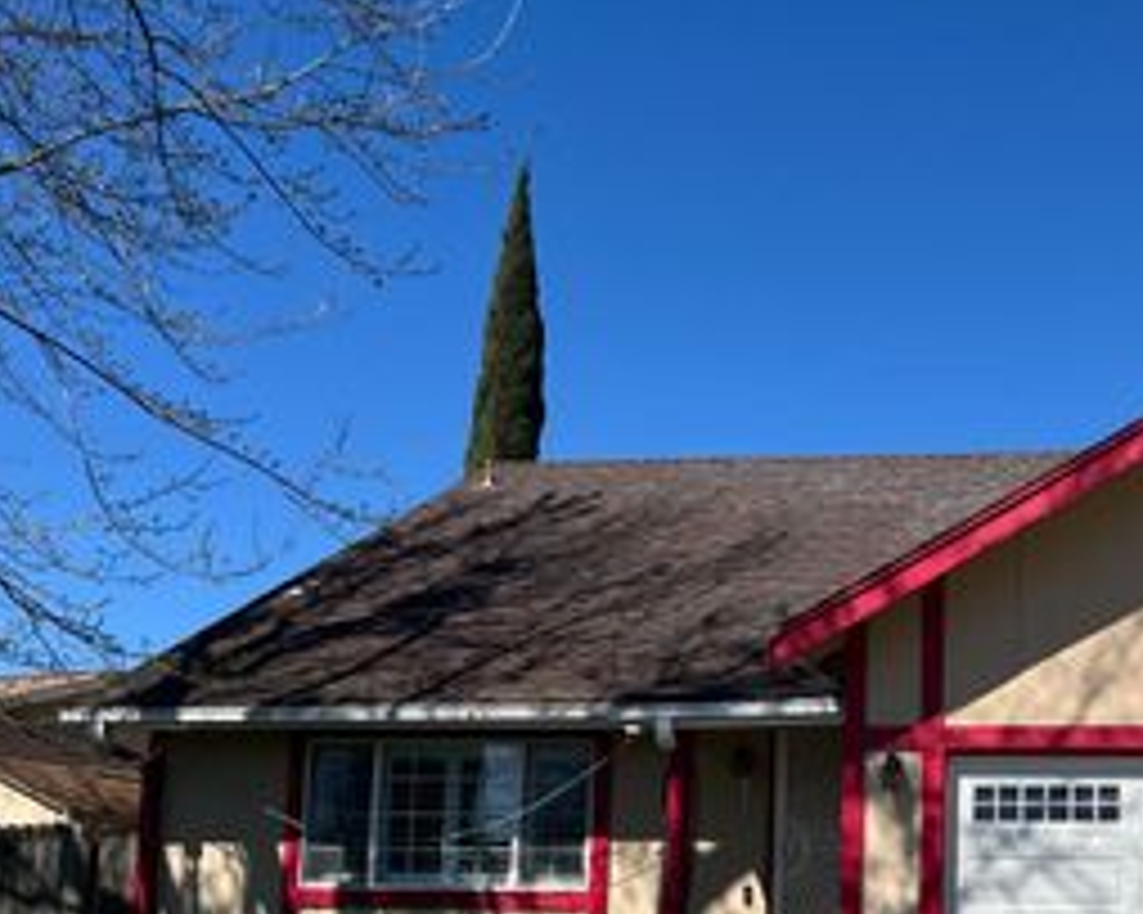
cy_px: 759
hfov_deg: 35.3
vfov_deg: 29.4
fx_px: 1691
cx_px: 1012
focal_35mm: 50
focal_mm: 5.1
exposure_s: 1/4854
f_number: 1.6
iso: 50
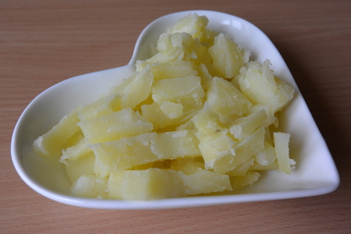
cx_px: 176
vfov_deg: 36.9
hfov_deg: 53.1
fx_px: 351
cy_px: 117
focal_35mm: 36
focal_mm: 13.5
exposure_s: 1/250
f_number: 4
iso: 280
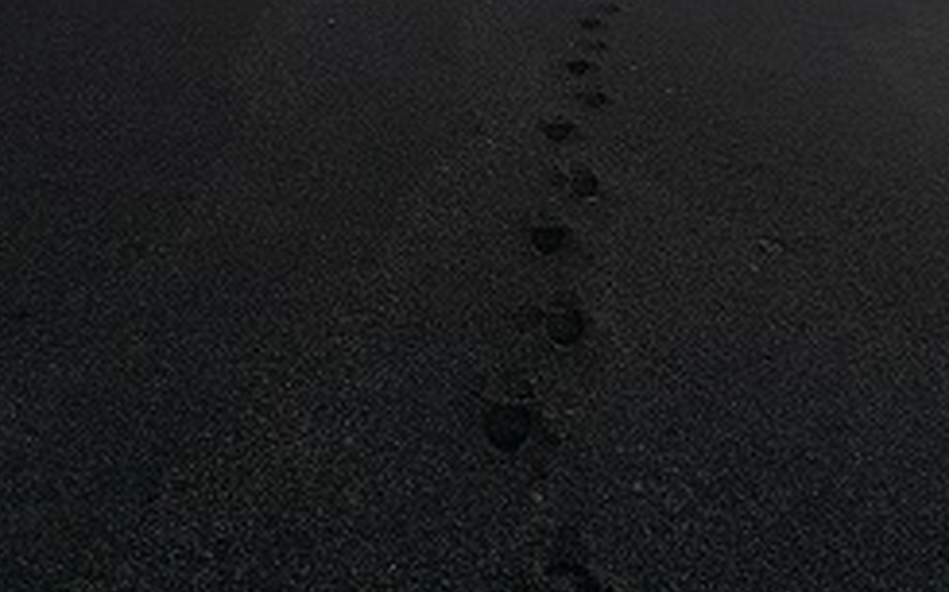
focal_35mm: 45
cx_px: 569
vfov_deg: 26.1
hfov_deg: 44.1
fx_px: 1164
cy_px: -77
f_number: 2.2
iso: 80
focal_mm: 3.83
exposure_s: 1/33.3
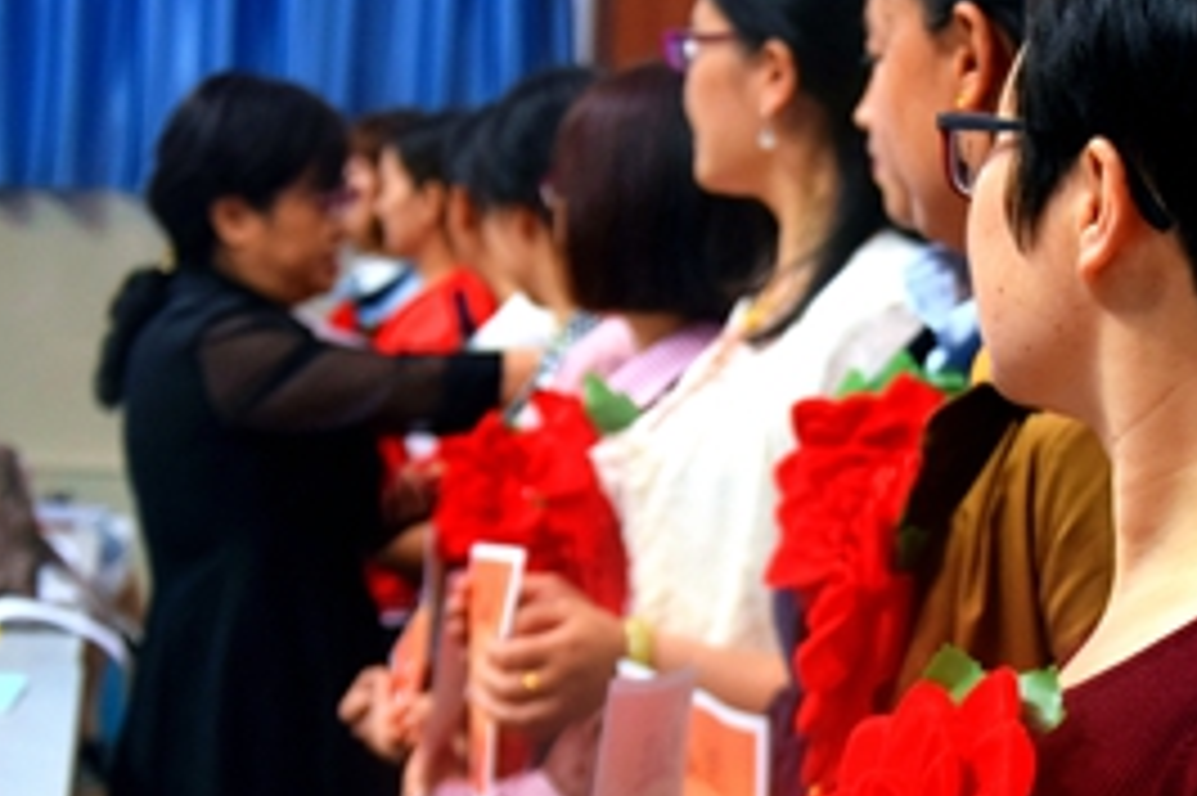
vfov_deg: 12.7
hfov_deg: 19.1
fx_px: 3555
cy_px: 654
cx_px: 792
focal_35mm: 107
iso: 1250
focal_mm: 38
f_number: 4.5
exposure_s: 1/60
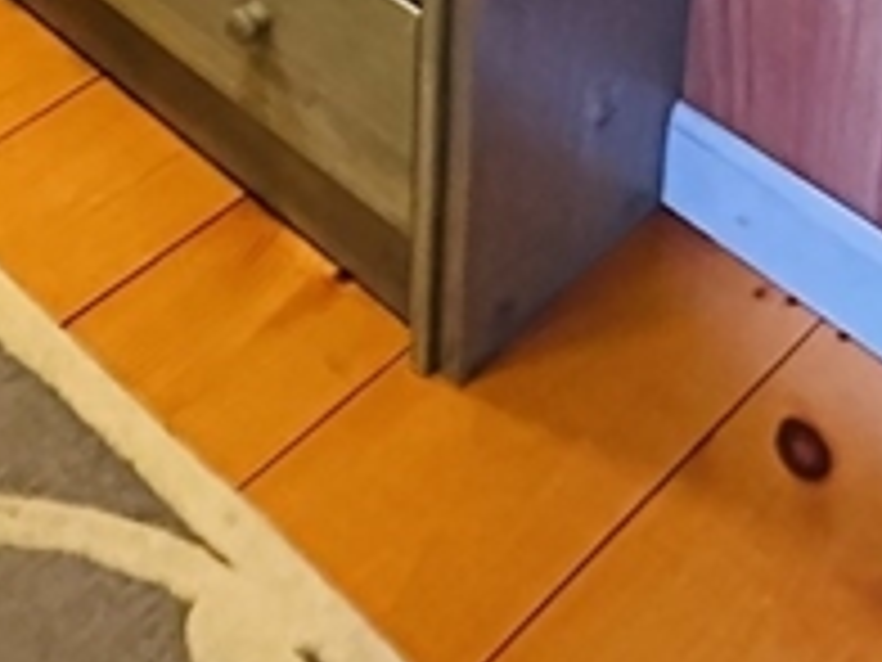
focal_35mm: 73
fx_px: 1860
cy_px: -977
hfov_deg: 24.4
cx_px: -153
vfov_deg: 13.7
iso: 1250
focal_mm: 2.22
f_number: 2.2
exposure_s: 1/60
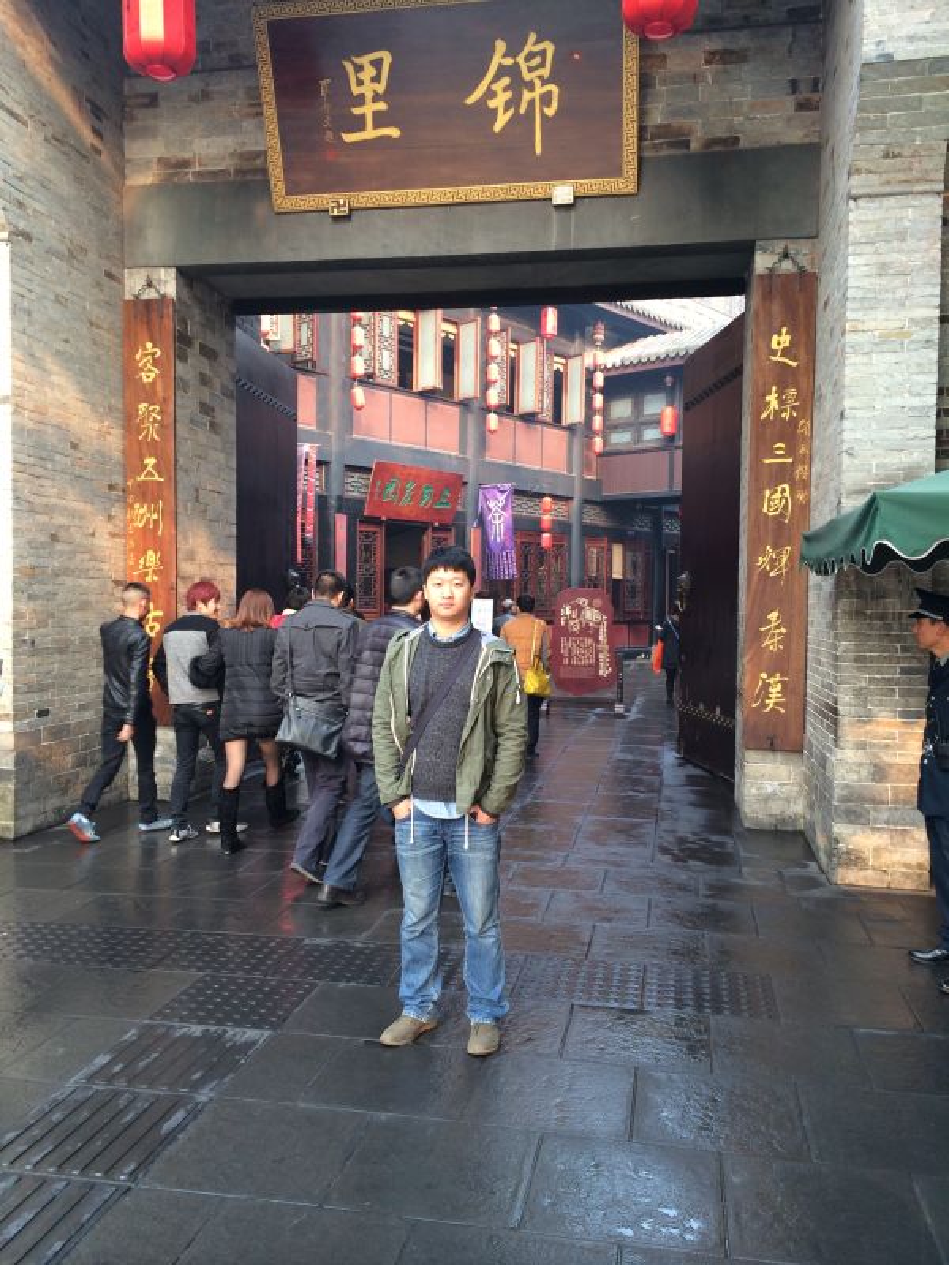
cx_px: 474
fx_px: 1097
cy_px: 632
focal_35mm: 30
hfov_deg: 46.8
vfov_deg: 60.0
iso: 50
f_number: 2.2
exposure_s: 1/60
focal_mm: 4.12
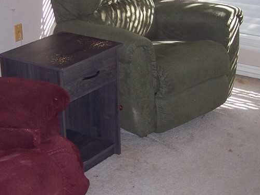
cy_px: 78
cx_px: 91
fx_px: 601
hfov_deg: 24.3
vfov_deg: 18.4
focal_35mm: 80
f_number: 2.8
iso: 100
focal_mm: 8
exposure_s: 1/60
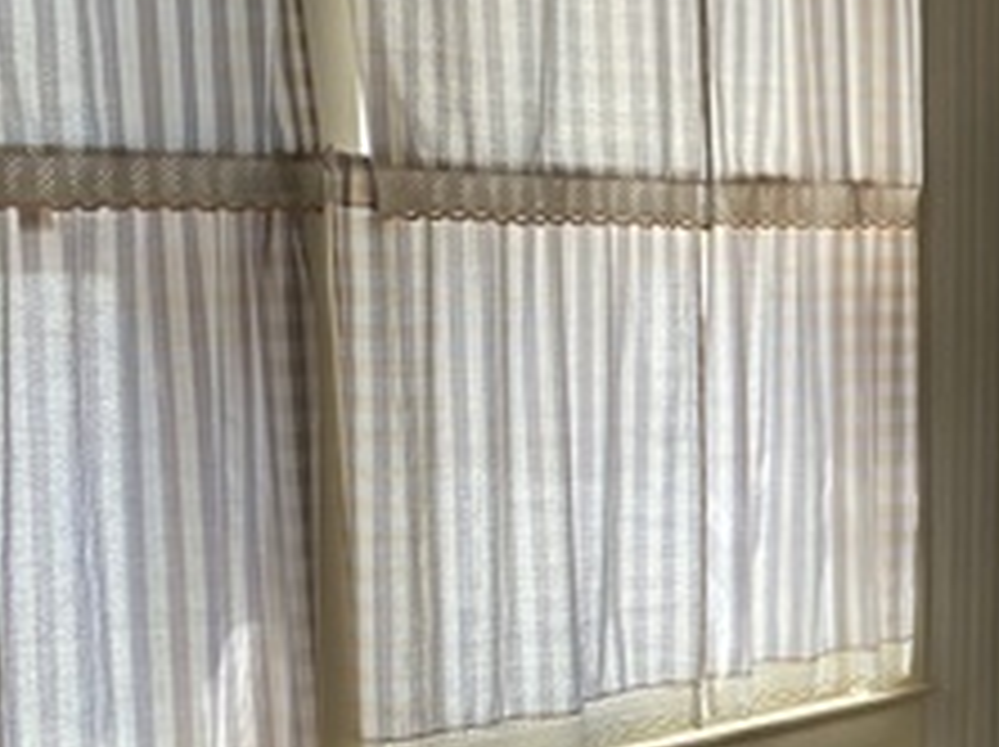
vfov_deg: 19.5
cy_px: 495
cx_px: 1274
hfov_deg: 23.3
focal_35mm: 75
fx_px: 2162
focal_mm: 4.25
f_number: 1.8
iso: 32
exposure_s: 1/149
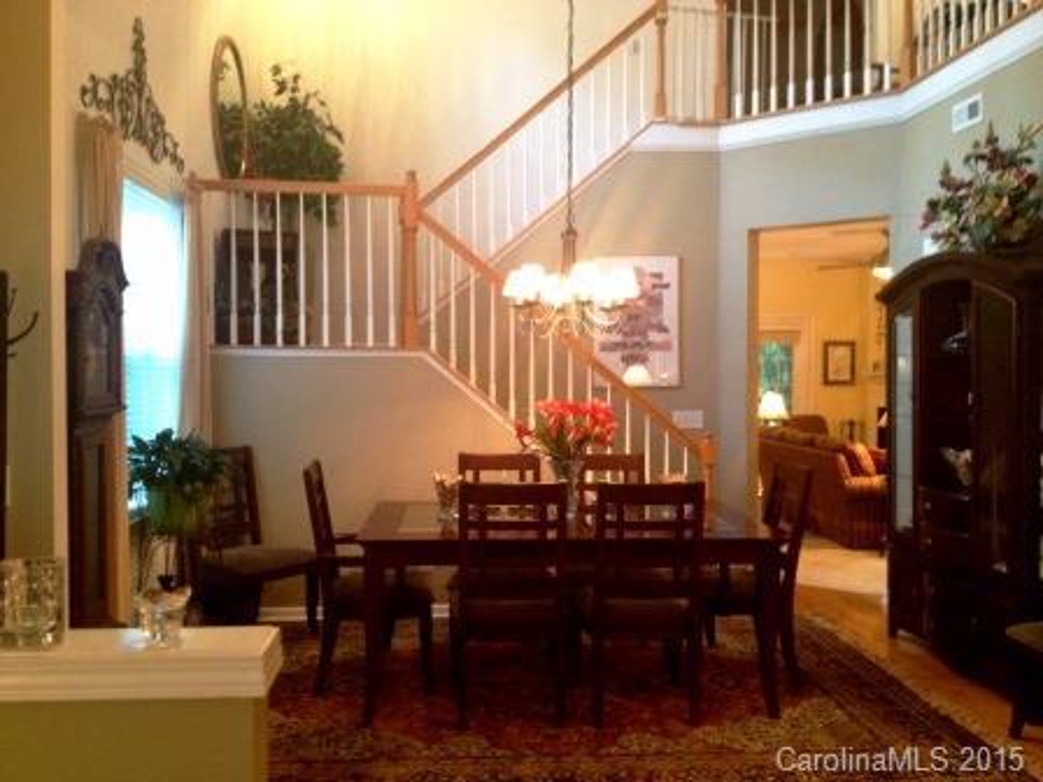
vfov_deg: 40.7
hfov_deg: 52.6
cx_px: 522
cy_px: 391
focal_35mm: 35
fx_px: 1055
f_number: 2.4
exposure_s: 1/20
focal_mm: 4.28
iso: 200
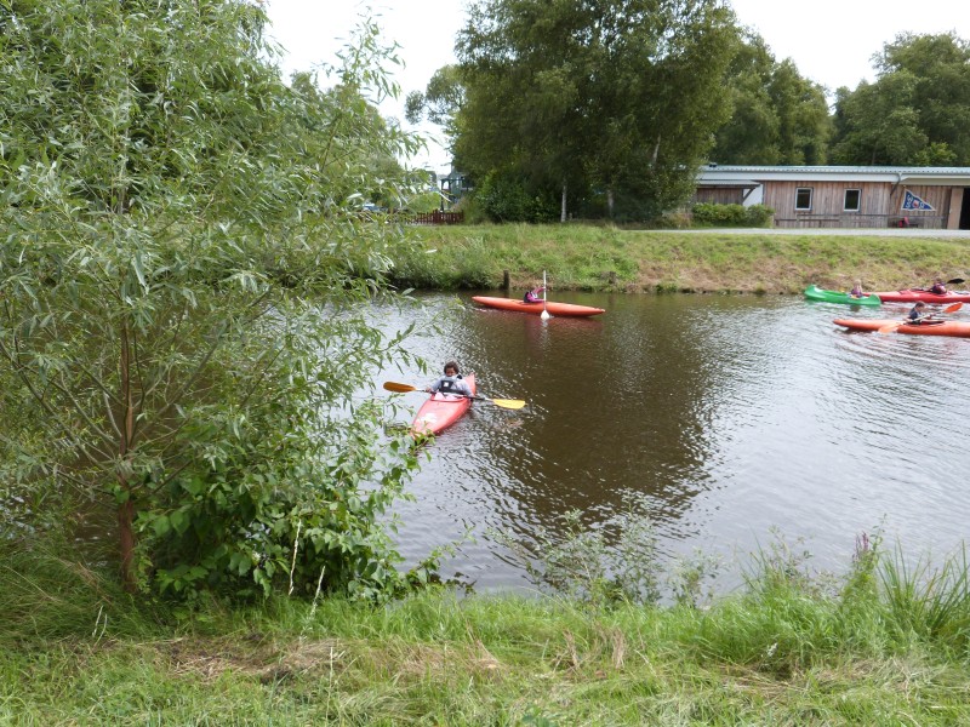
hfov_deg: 60.0
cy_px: 364
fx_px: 841
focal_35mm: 30
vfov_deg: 46.8
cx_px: 485
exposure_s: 1/250
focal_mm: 5.3
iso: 100
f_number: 4
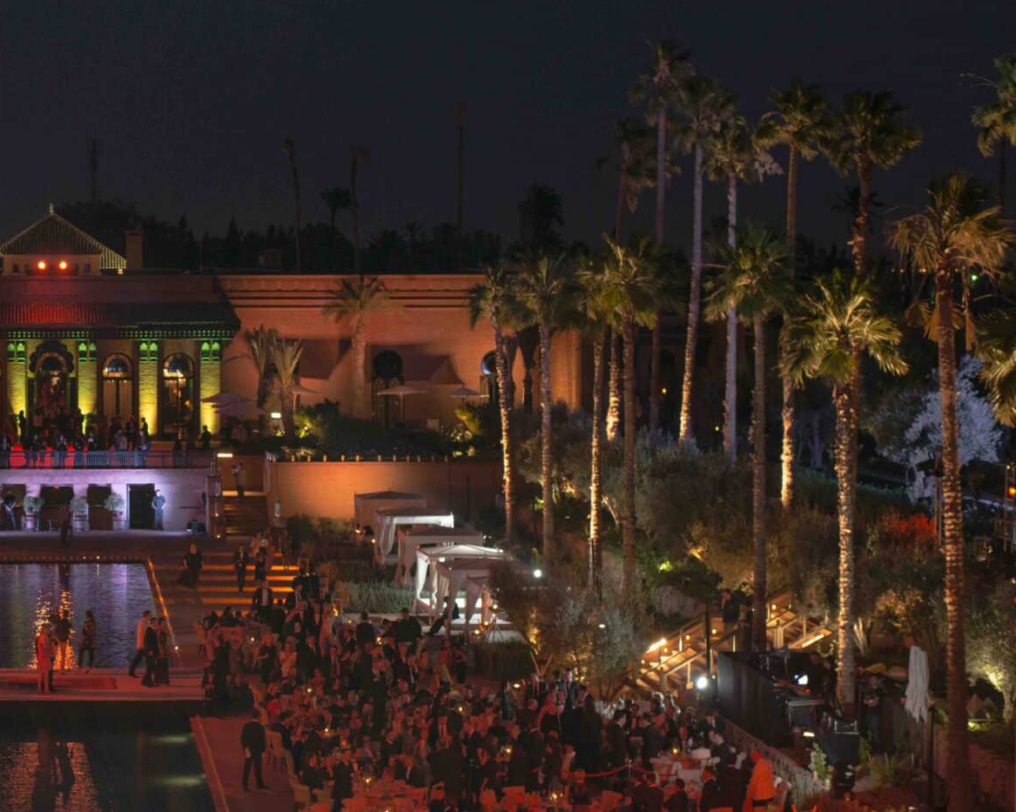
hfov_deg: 18.2
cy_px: 421
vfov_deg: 14.9
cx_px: -5
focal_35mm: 103
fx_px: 3096
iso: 640
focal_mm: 50
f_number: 5
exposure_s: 1/30
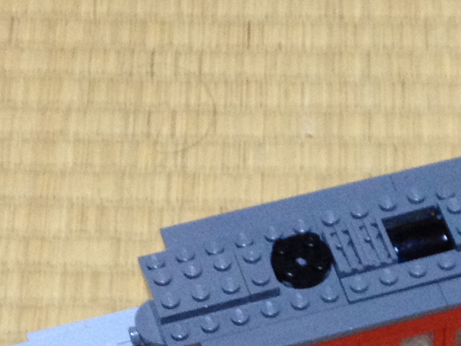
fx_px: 2091
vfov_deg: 9.2
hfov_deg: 12.5
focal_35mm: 157
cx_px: 386
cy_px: 515
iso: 160
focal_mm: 4.28
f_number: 2.4
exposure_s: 1/20
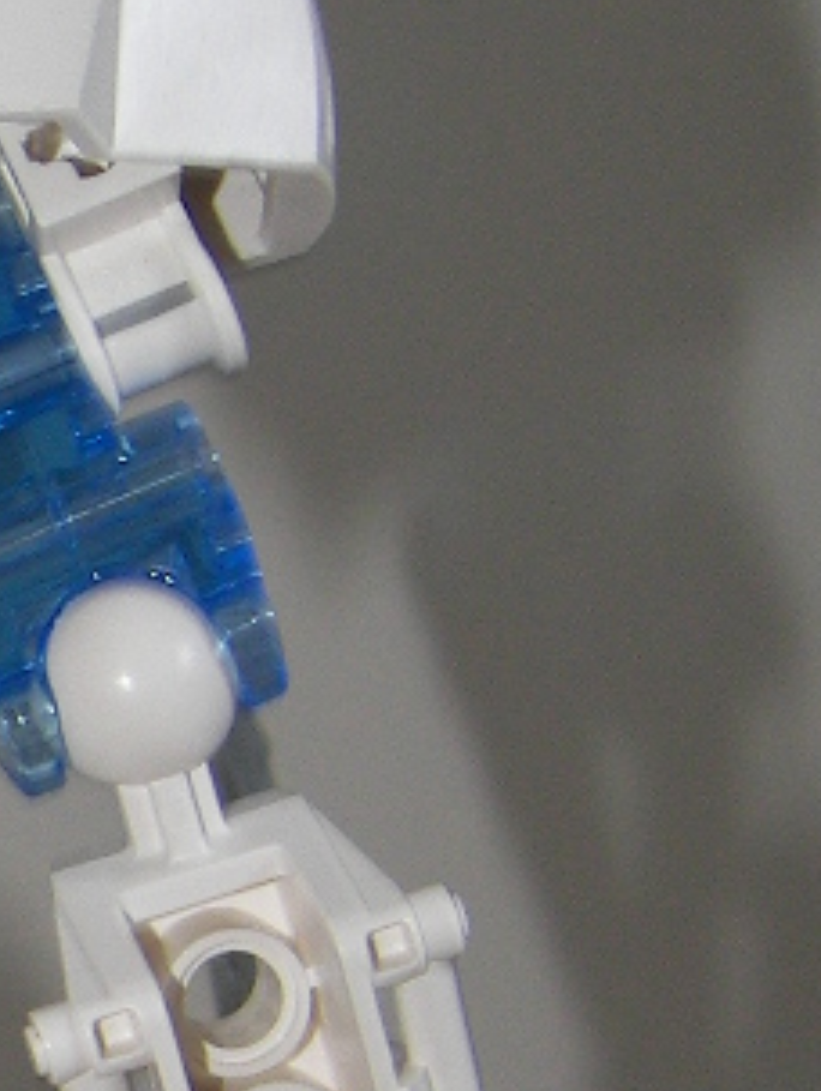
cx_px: -799
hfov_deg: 6.2
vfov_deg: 8.5
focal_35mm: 232
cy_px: 785
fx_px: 7321
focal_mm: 9.2
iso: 64
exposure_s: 1/30
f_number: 2.8
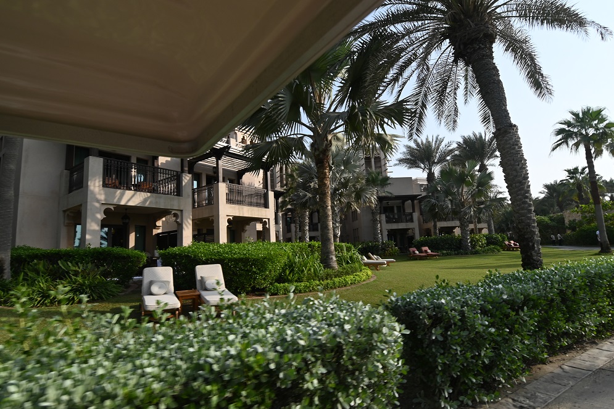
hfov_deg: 90.0
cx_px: 307
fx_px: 307
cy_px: 204
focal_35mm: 18
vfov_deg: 67.4
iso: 100
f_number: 7.1
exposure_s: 1/320
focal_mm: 12
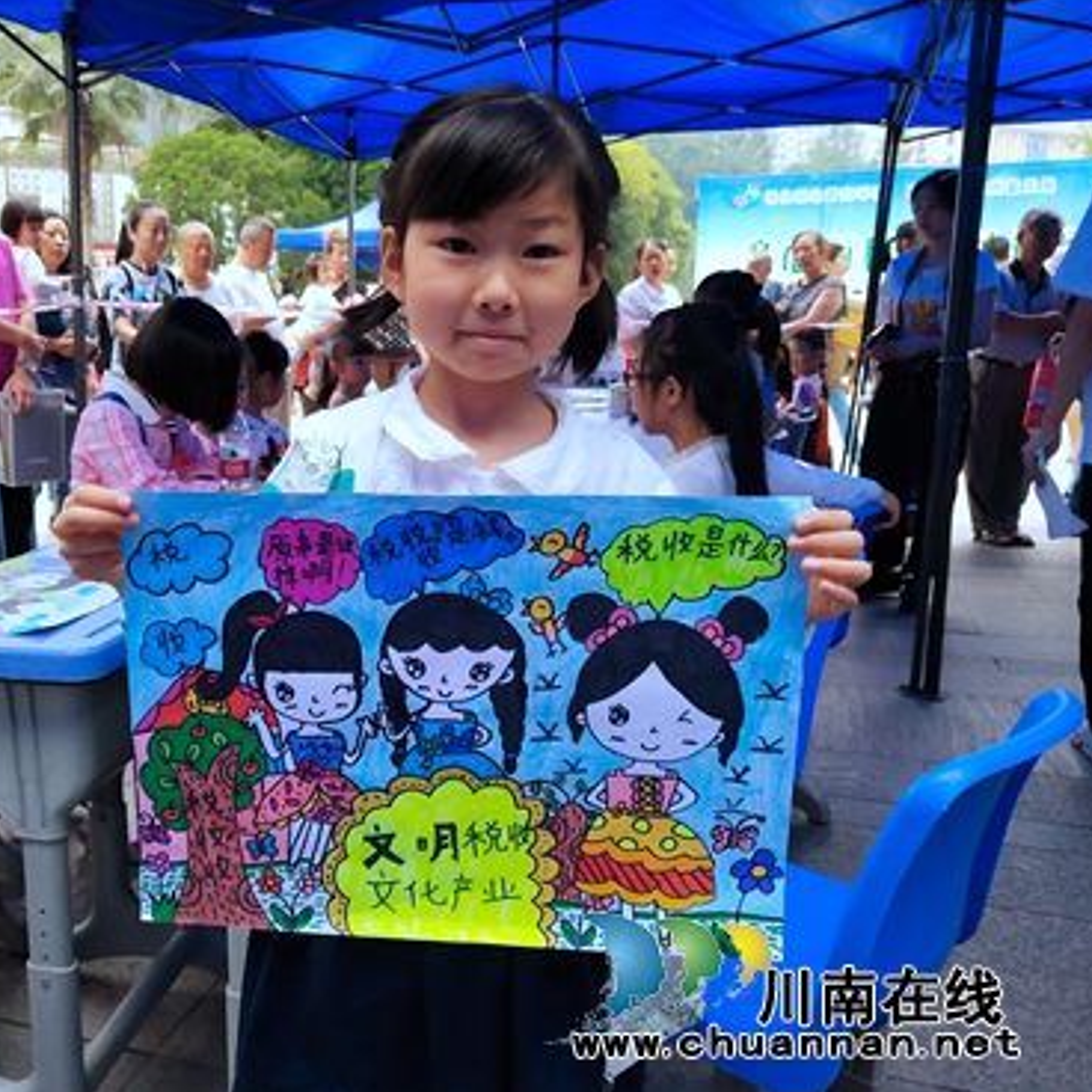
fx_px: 1285
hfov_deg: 45.5
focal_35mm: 36
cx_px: 383
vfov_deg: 46.0
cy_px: 547
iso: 207
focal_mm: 3.95
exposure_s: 1/100
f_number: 1.8
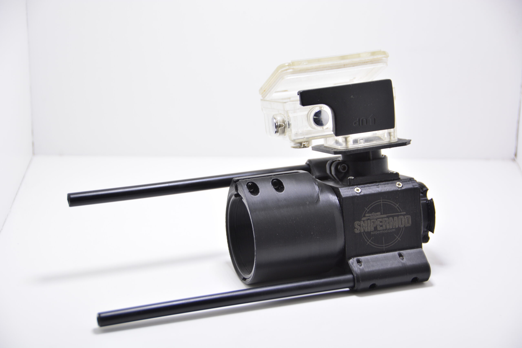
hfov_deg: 19.5
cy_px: 174
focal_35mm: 105
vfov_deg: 13.0
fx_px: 1522
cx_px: 261
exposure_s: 1/250
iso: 250
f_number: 5
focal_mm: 70
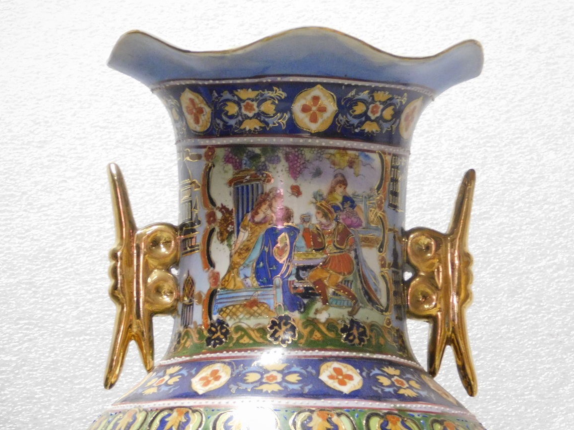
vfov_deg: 6.4
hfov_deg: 8.5
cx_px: 286
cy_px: 214
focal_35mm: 233
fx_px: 3863
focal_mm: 41.3
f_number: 5.6
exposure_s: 1/13
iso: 800
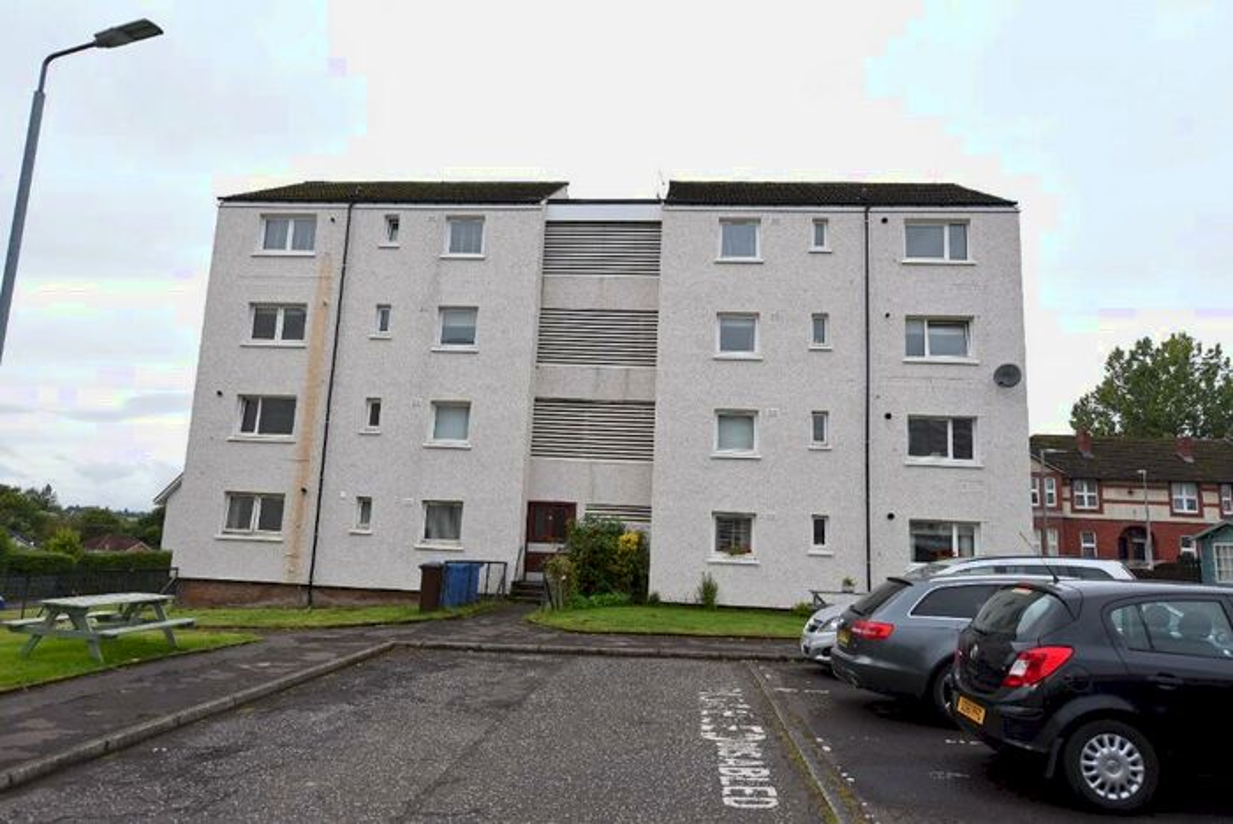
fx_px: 823
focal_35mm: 24
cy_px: 412
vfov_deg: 53.2
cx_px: 616
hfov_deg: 73.7
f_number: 3.5
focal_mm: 24
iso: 100
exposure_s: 1/500
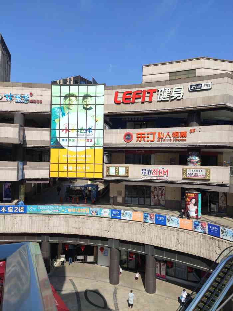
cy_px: 156
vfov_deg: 69.4
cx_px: 116
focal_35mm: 25
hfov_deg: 54.9
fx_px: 224
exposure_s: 1/1667
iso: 112
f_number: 1.79
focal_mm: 4.74
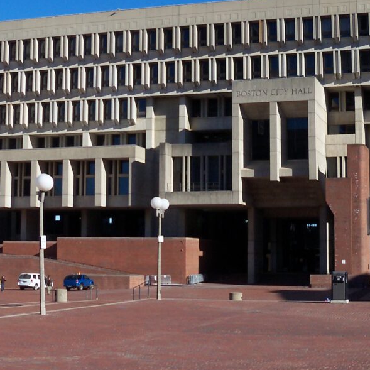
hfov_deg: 40.0
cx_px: 184
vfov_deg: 40.0
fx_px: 508
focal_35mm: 42
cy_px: 168
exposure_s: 1/800
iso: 80
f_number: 3.5
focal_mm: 6.2
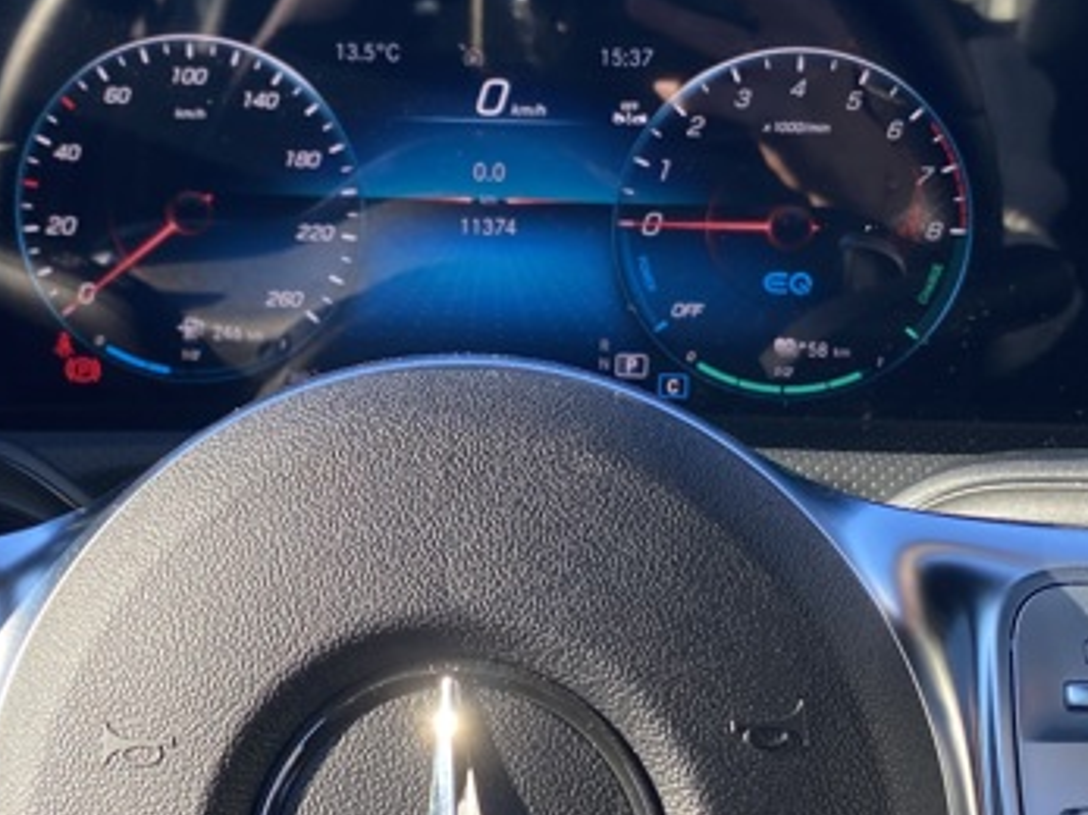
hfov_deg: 32.1
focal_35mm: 60
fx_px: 1885
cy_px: 273
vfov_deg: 24.3
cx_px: 458
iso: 32
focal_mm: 4.25
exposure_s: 1/333
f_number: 1.8
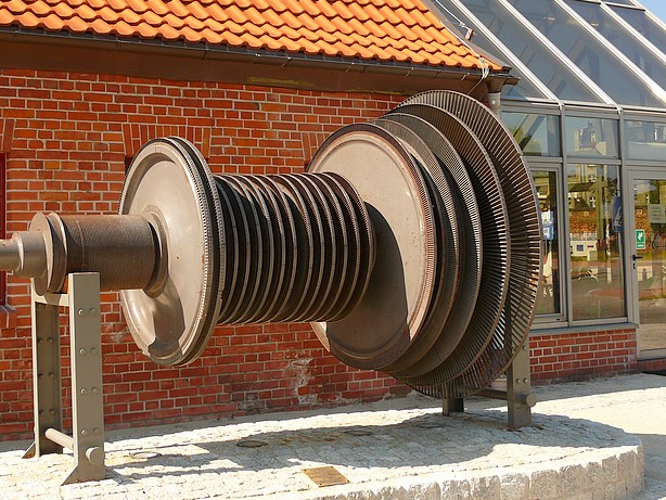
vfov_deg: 26.0
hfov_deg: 34.1
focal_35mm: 56
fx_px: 1078
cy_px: 181
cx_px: 244
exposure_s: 1/125
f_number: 4
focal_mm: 9
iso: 100
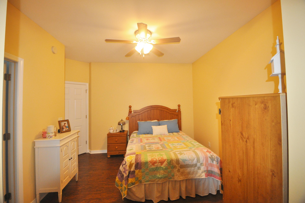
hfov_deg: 100.5
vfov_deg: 77.2
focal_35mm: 15
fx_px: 127
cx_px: 152
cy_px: 102
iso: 800
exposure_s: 1/60
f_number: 3.5
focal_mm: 10
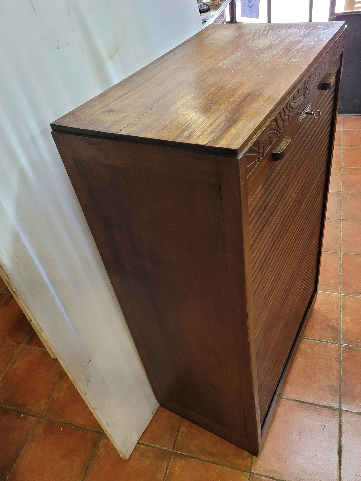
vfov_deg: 63.4
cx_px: 181
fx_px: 389
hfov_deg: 49.7
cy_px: 240
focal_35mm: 28
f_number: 1.8
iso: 250
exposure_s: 1/50
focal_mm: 5.4
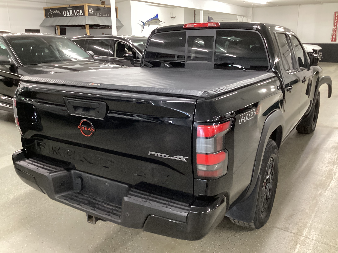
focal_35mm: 31
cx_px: 169
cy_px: 126
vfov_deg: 45.4
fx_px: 303
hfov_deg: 58.4
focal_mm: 3.3
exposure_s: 1/30
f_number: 2.4
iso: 400
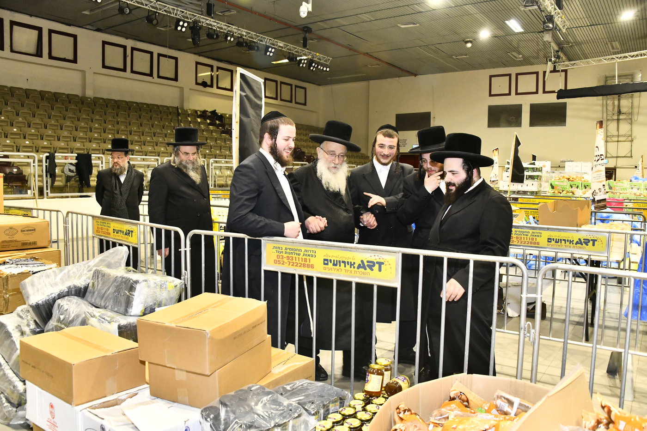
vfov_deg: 46.4
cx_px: 324
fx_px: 503
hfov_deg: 65.5
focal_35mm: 28
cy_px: 216
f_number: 5.6
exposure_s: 1/100
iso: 2500
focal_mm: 28
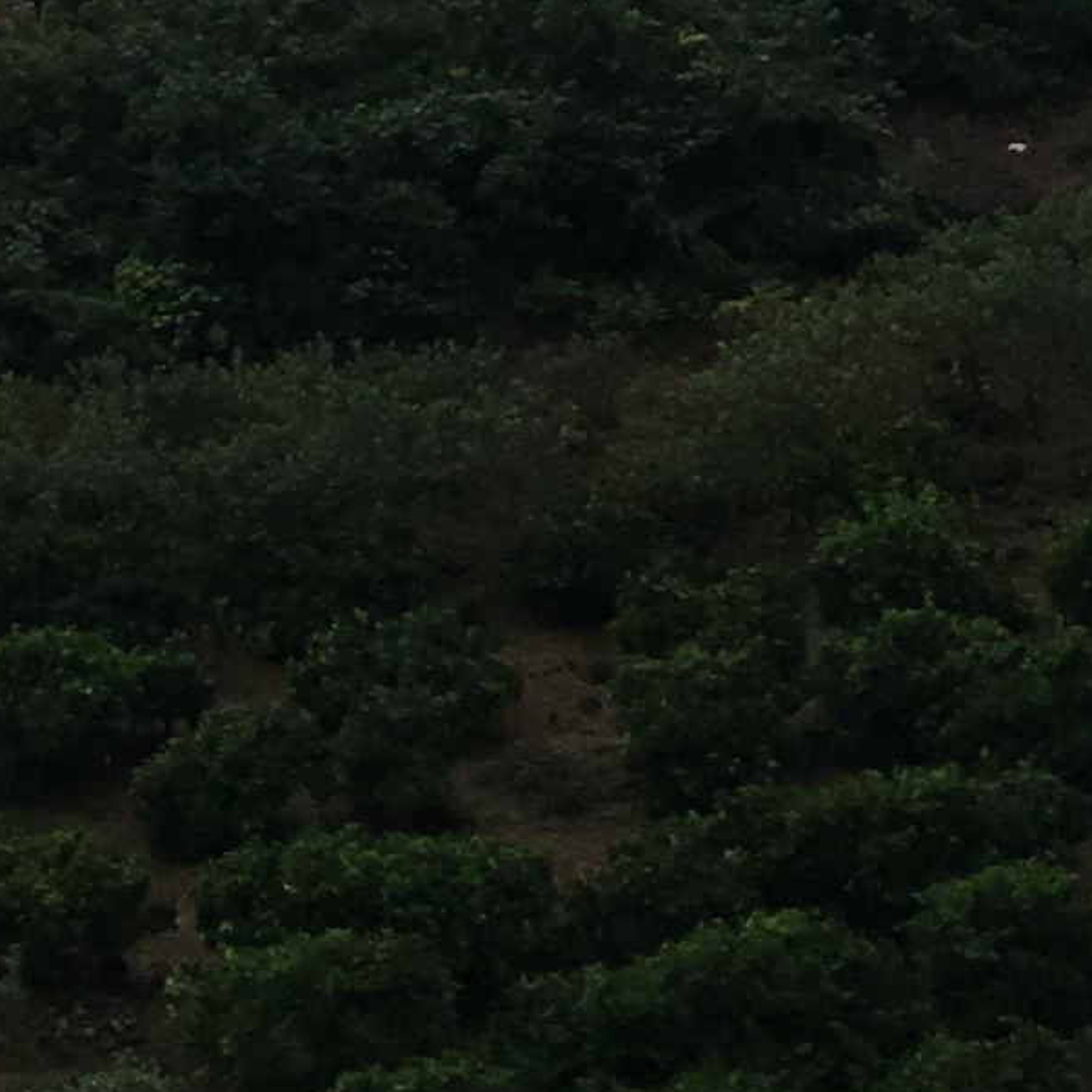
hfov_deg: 9.2
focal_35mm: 172
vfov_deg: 9.8
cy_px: -600
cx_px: -1477
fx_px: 6139
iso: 25
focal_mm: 4.15
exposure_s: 1/490
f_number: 2.2
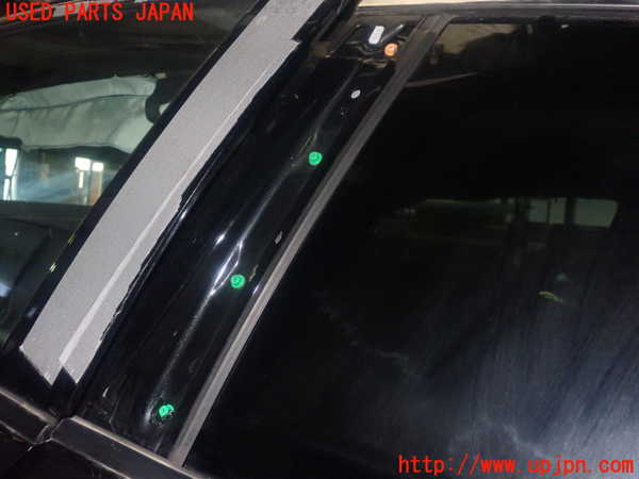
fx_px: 701
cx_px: 320
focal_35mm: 38
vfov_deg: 37.7
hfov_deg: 49.0
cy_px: 240
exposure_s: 1/40
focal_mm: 6.83
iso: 1000
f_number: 8
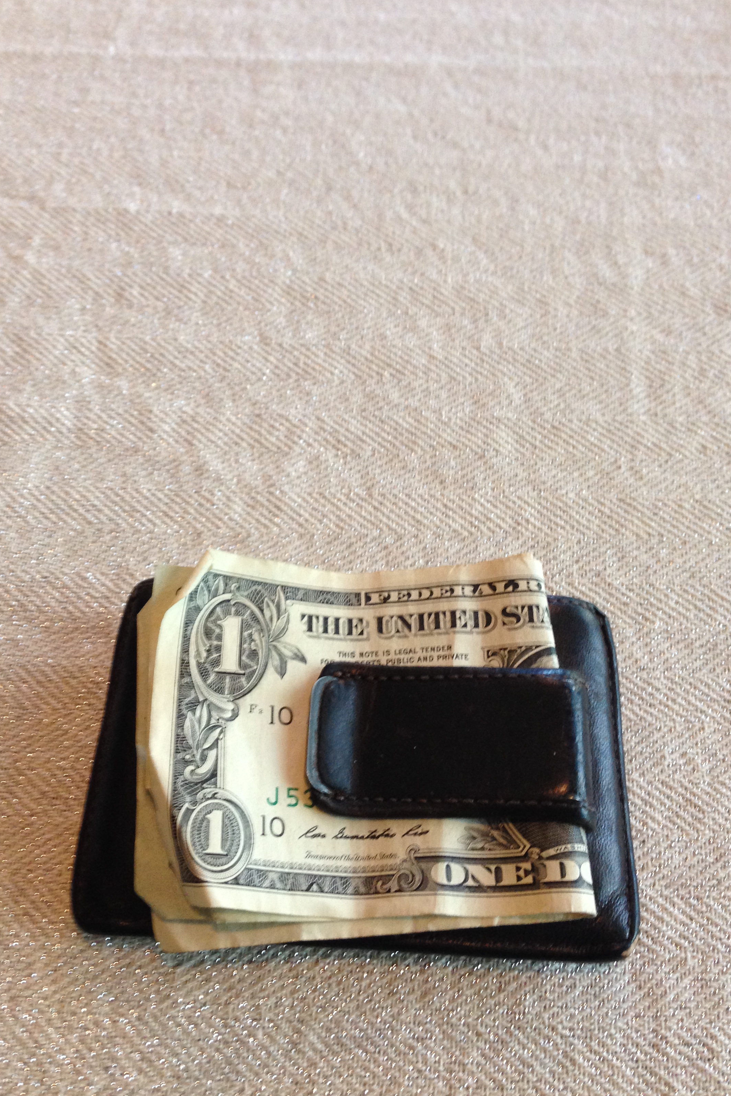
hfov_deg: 37.8
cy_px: 541
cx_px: 349
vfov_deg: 54.4
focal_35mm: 35
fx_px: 1066
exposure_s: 1/20
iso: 160
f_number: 2.4
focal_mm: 4.12
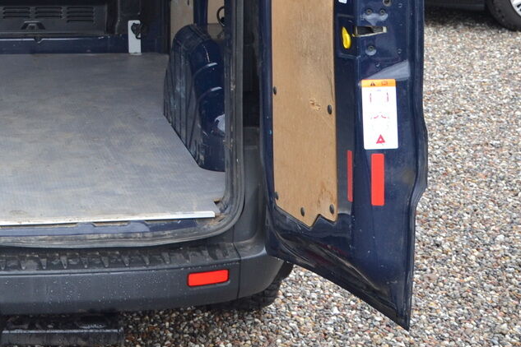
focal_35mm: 91
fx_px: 1317
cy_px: -118
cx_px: -53
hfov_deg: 21.2
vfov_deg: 14.3
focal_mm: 20
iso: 180
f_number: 5.6
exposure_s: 1/125
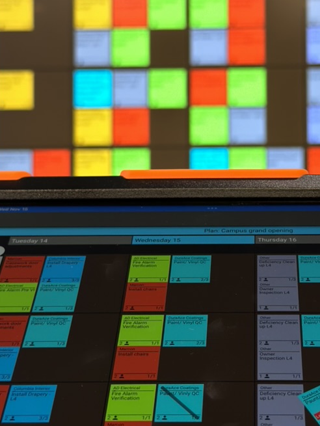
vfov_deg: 25.9
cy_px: 162
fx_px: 924
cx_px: 224
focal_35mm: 75
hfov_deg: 19.6
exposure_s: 1/96
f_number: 1.78
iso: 125
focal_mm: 6.86
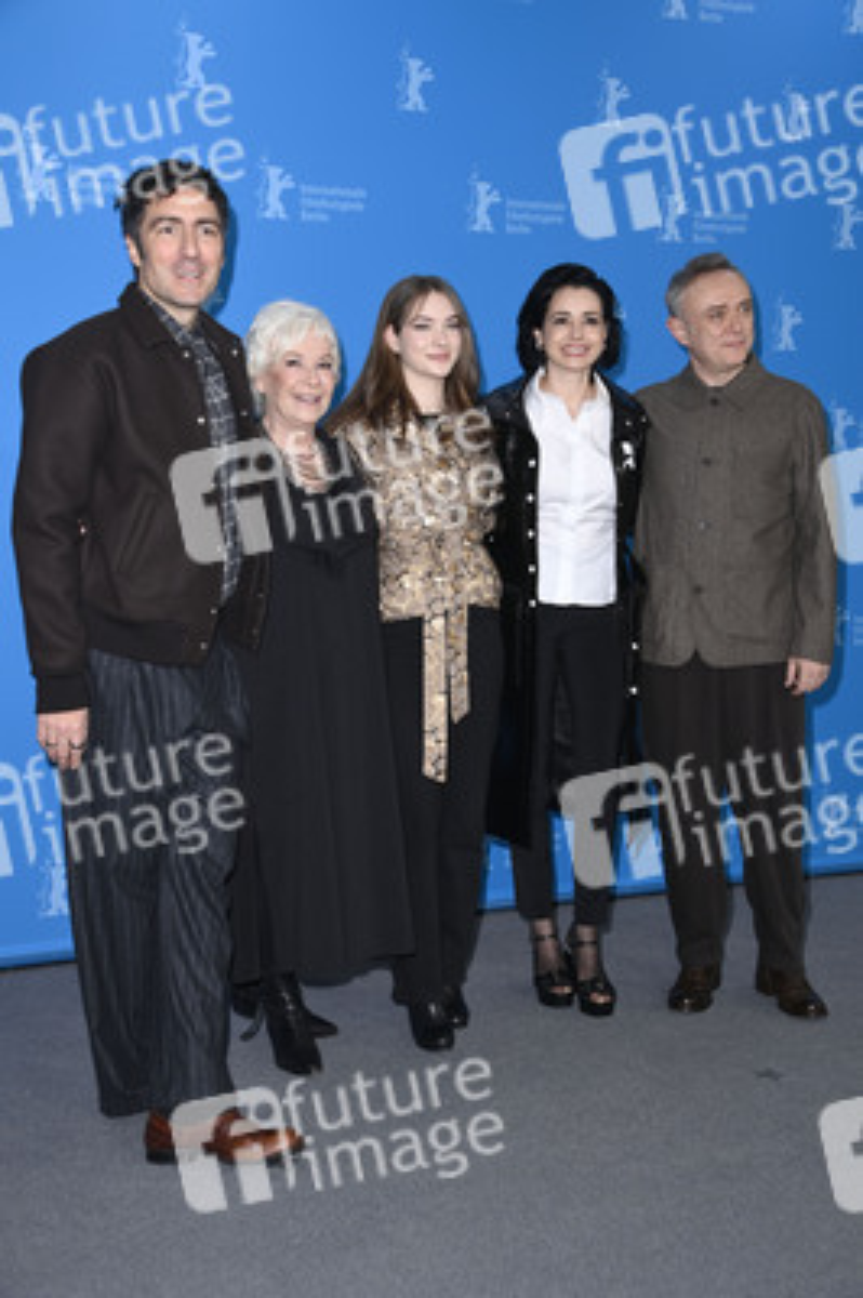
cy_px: 649
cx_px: 432
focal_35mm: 45
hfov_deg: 29.8
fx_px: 1621
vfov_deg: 43.6
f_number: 5.6
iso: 640
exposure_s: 1/250
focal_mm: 45
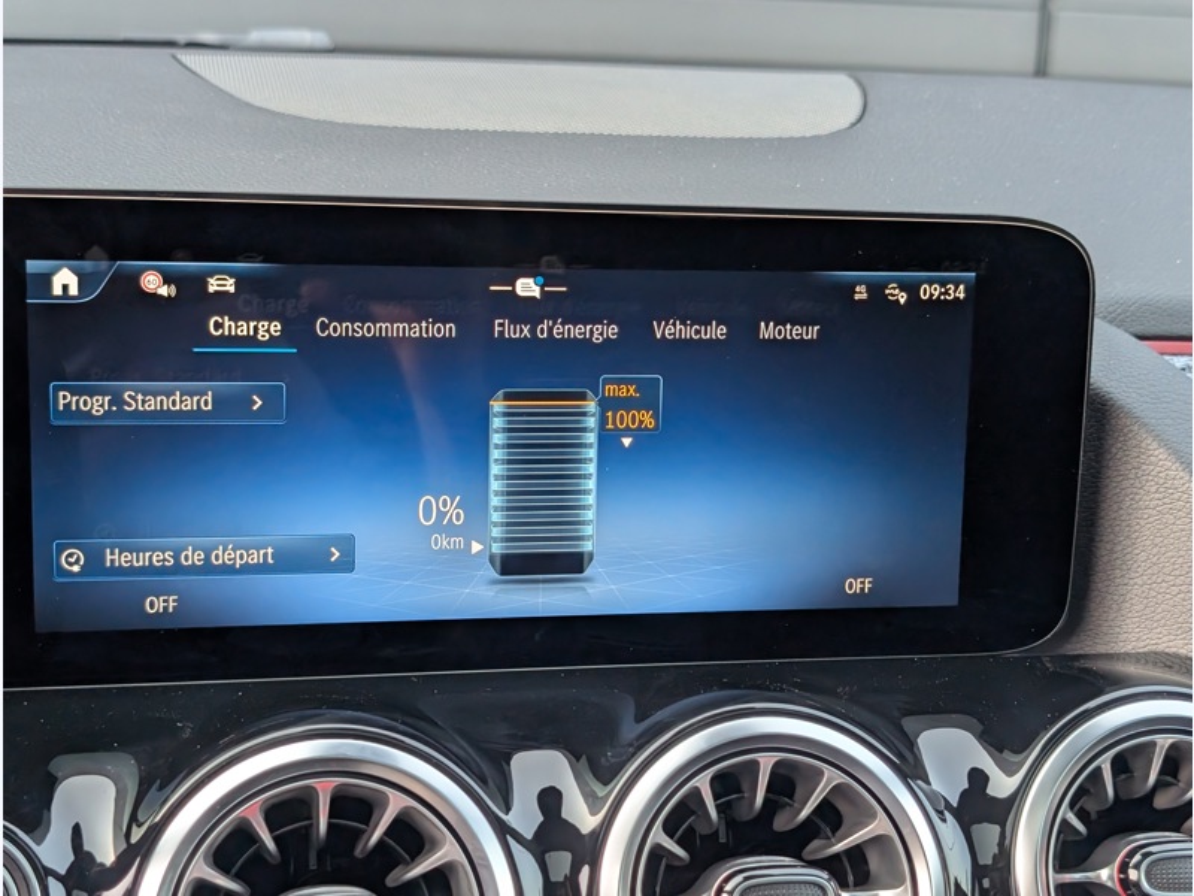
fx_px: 1690
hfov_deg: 38.9
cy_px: 448
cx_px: 597
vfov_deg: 29.7
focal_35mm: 49
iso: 228
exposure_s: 1/590
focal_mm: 6.9
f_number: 1.68
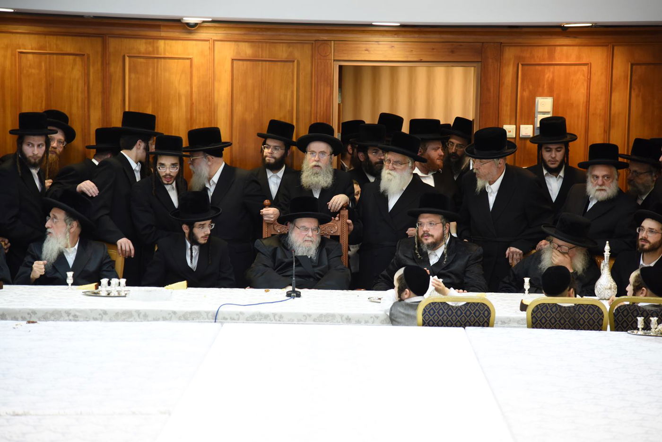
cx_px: 331
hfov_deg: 19.5
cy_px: 221
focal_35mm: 105
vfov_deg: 13.0
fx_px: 1931
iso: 1600
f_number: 4
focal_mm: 105
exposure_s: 1/100
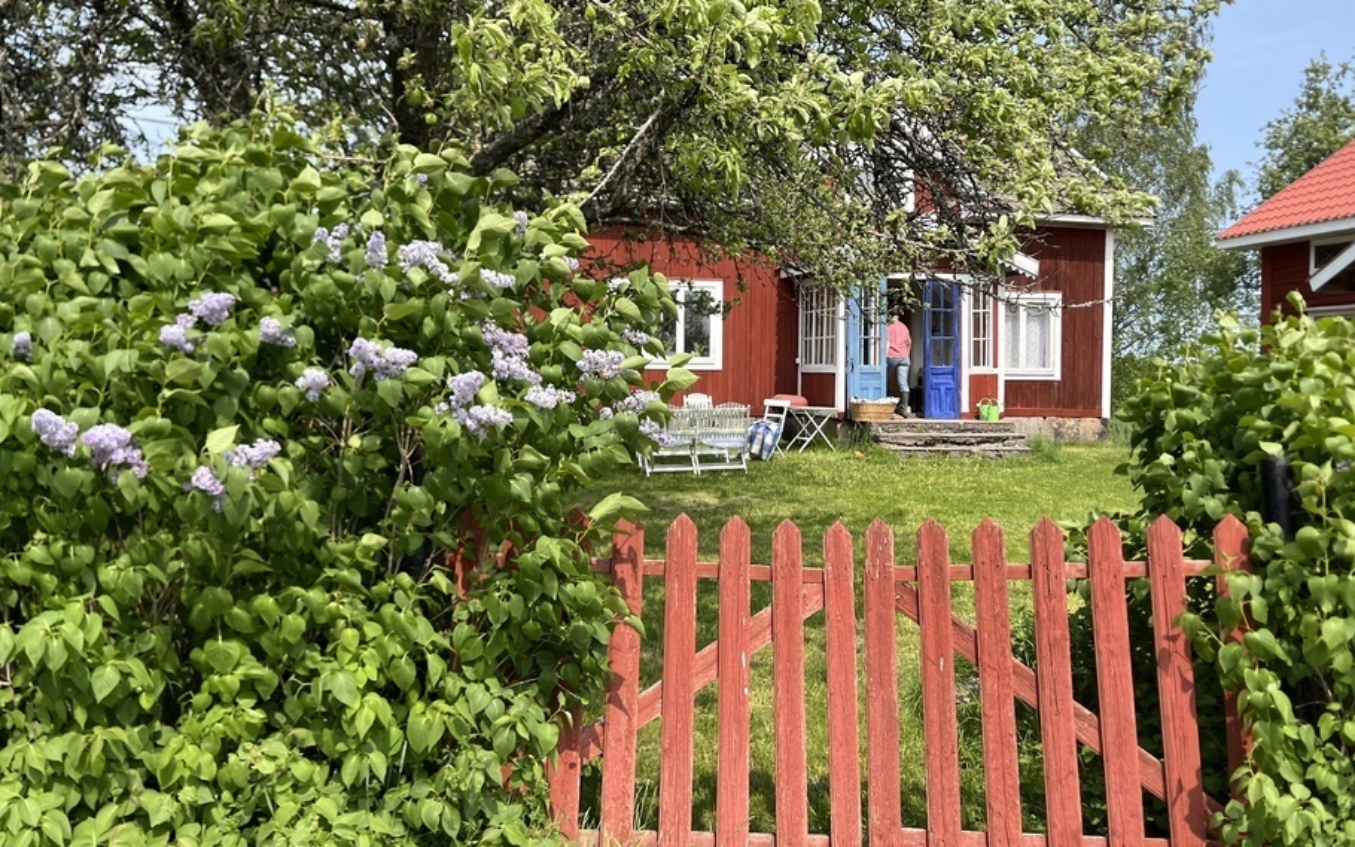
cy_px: 383
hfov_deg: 61.2
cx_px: 669
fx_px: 1145
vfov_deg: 40.6
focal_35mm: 31
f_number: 1.6
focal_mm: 5.1
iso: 50
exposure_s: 1/1776
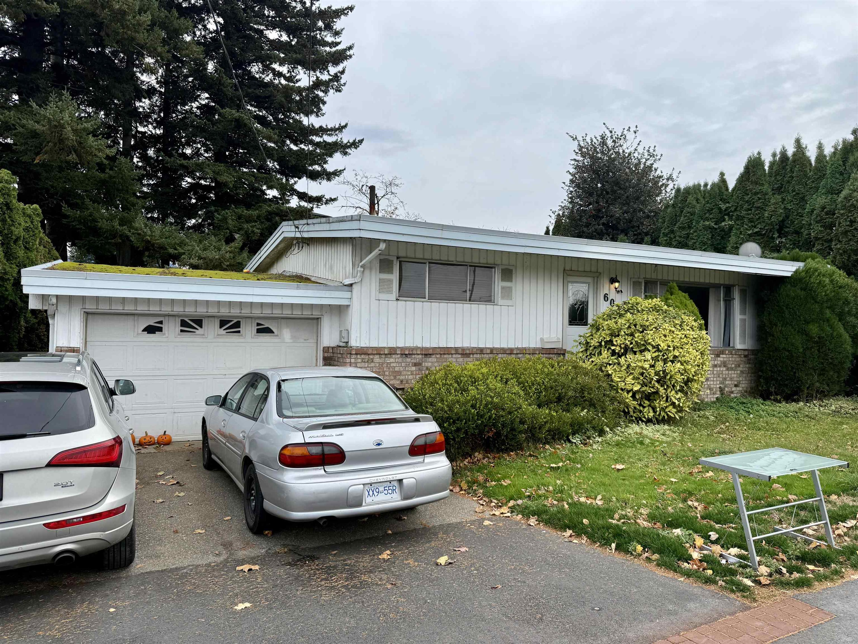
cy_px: 322
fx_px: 595
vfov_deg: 56.8
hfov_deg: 71.6
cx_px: 429
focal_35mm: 24
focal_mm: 6.76
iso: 80
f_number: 1.78
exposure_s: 1/2232
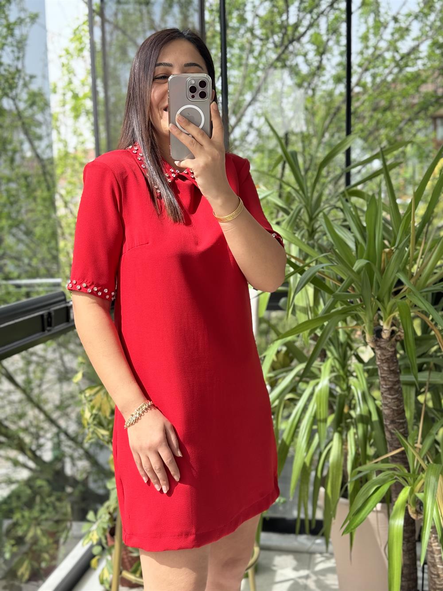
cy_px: 296
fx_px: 819
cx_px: 222
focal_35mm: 48
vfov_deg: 39.7
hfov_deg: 30.3
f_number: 1.78
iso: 64
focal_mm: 6.86
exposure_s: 1/360
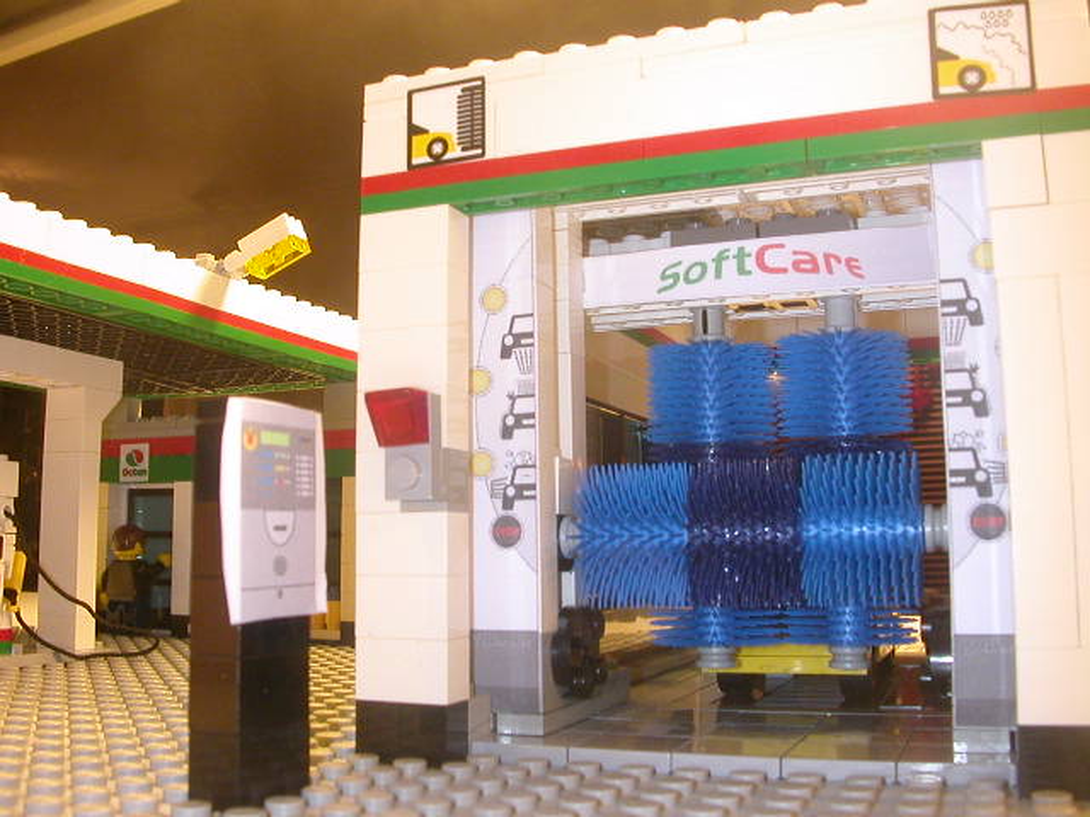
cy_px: 408
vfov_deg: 38.7
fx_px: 1165
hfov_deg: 50.1
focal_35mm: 37
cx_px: 545
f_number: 4.5
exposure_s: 1/8.4
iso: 200
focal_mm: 5.6
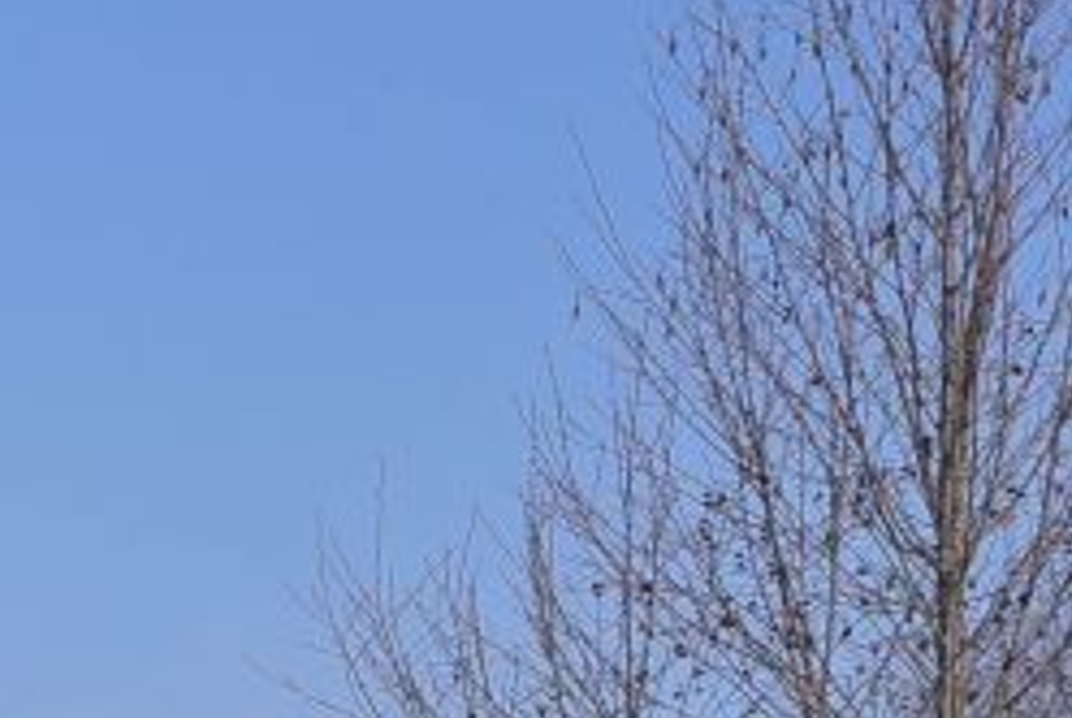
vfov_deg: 4.7
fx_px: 8735
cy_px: 1075
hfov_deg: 6.7
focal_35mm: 293
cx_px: -1444
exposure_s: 1/125
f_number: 14
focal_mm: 56
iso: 125
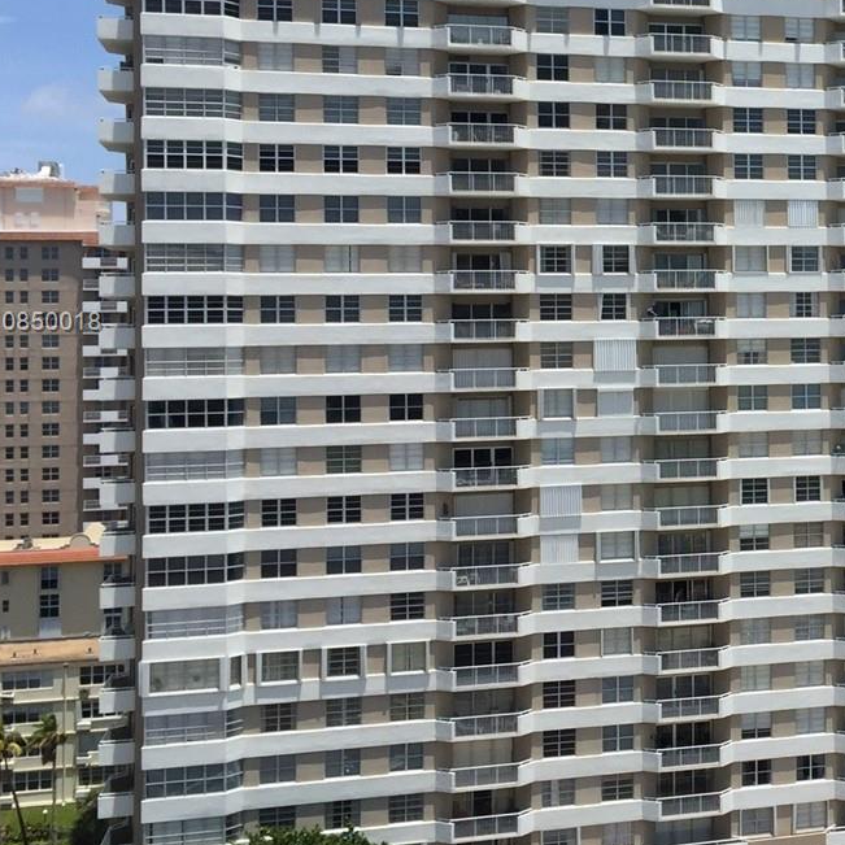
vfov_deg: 27.2
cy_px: 323
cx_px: 935
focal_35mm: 63
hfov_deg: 25.3
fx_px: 1740
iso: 32
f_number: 2.2
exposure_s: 1/3049
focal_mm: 4.15
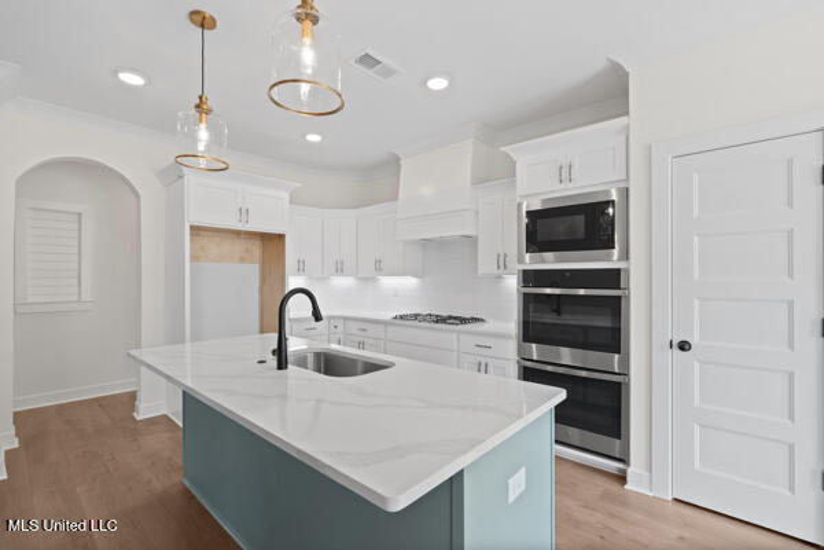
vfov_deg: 73.7
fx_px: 366
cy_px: 275
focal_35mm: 16
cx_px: 412
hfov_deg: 96.7
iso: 800
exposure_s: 1/20
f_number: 9
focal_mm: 16
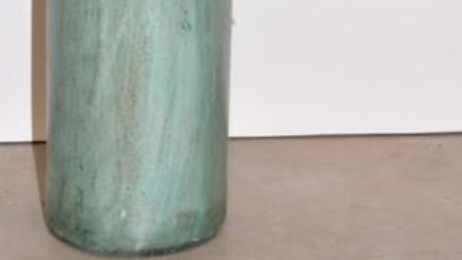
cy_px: -159
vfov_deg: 9.4
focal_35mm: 124
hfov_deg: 17.3
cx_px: 161
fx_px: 1519
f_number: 5.6
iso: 800
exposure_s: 1/125
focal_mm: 38
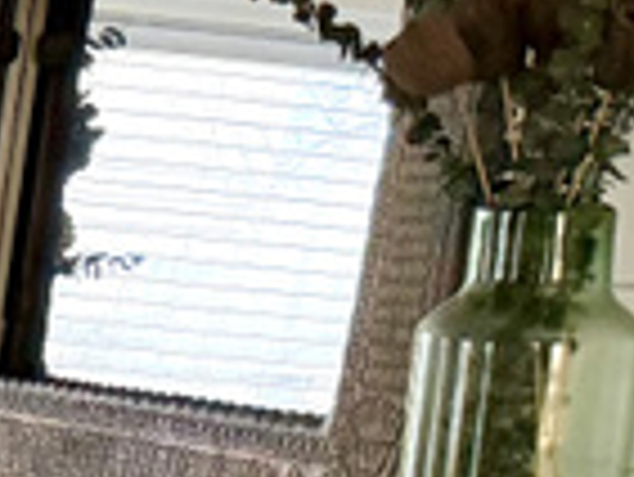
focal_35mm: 174
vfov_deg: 8.3
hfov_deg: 8.8
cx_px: -1394
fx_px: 3190
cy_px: 801
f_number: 1.78
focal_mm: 6.76
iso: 250
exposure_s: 1/60
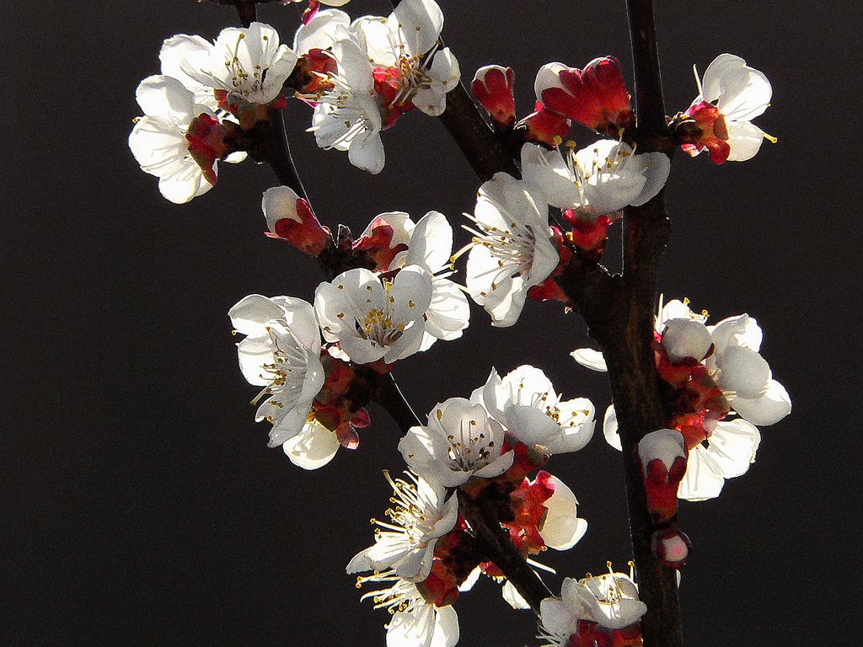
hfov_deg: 4.6
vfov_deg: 3.4
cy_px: 324
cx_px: 432
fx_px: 10770
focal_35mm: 432
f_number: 7.3
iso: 400
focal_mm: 72
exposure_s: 1/1000
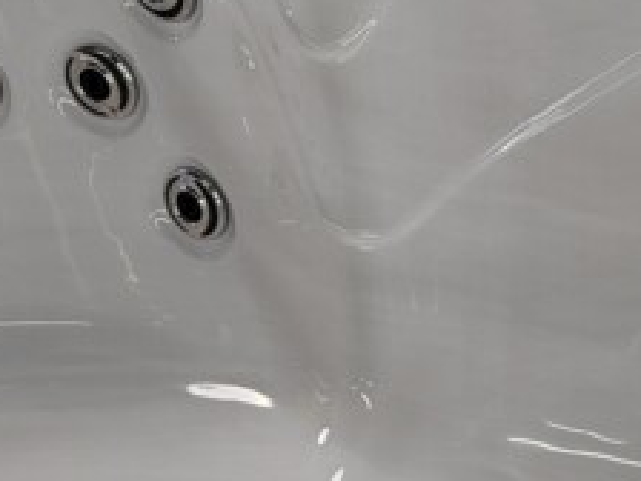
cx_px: 1079
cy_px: 346
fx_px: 1463
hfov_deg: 19.7
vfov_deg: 18.6
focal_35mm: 79
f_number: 1.9
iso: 831
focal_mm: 5.52
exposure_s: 1/100
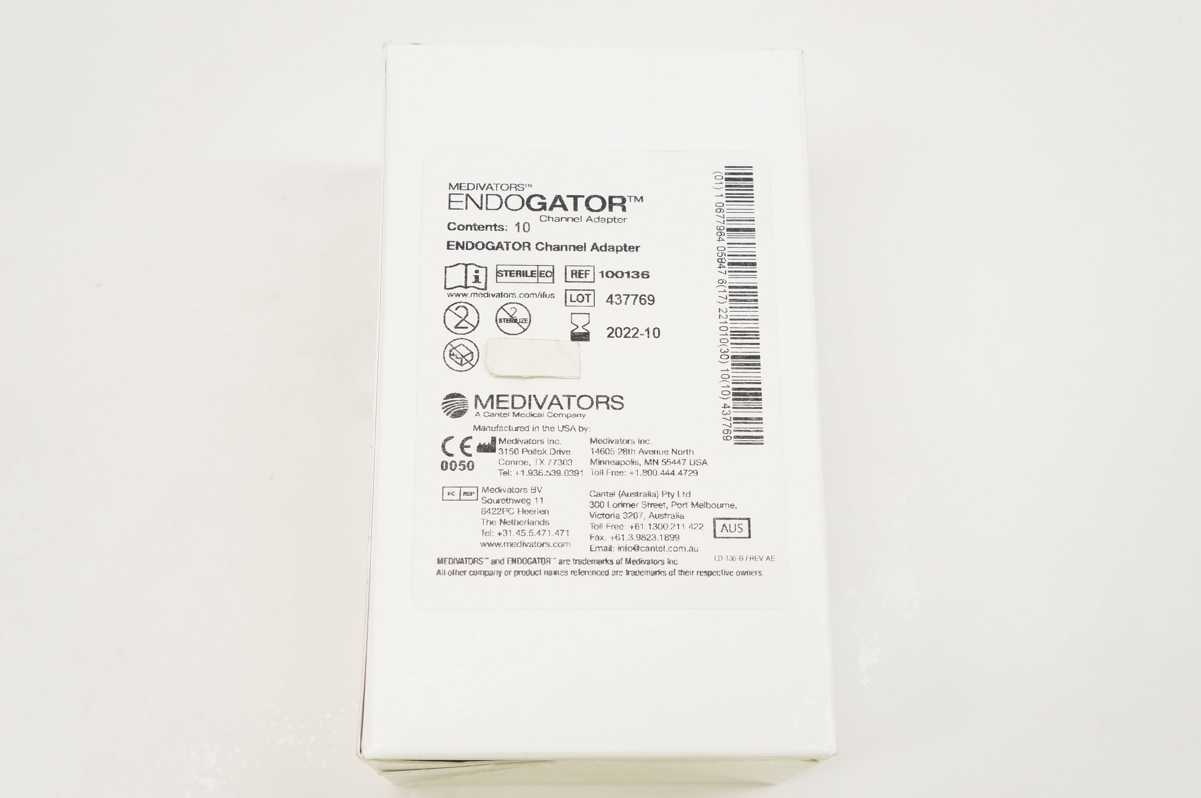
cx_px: 600
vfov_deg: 29.8
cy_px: 399
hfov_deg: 43.6
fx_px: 1500
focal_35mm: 45
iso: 800
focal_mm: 30
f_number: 7.1
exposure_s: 1/100
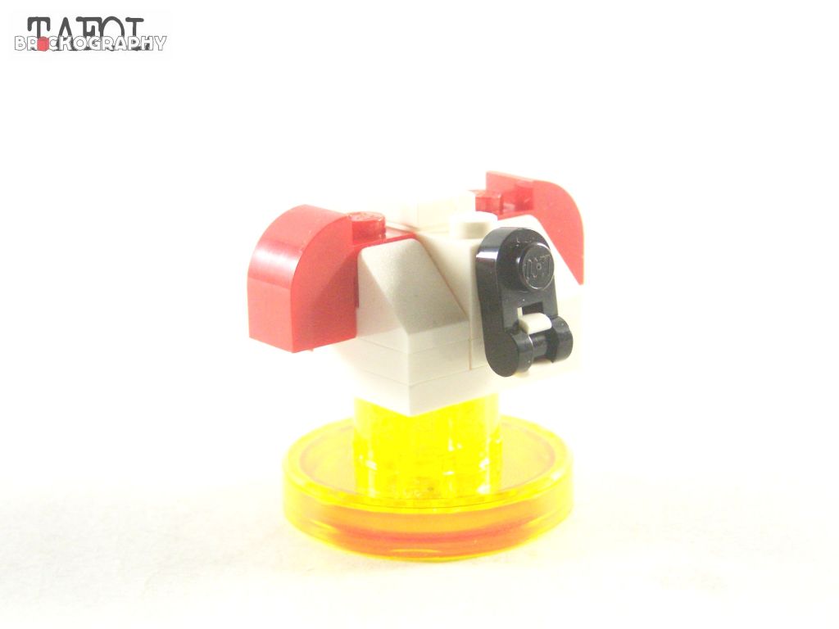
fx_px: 1987
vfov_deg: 18.0
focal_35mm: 82
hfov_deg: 23.8
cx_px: 420
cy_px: 314
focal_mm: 13.7
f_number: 3.2
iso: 400
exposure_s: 1/60
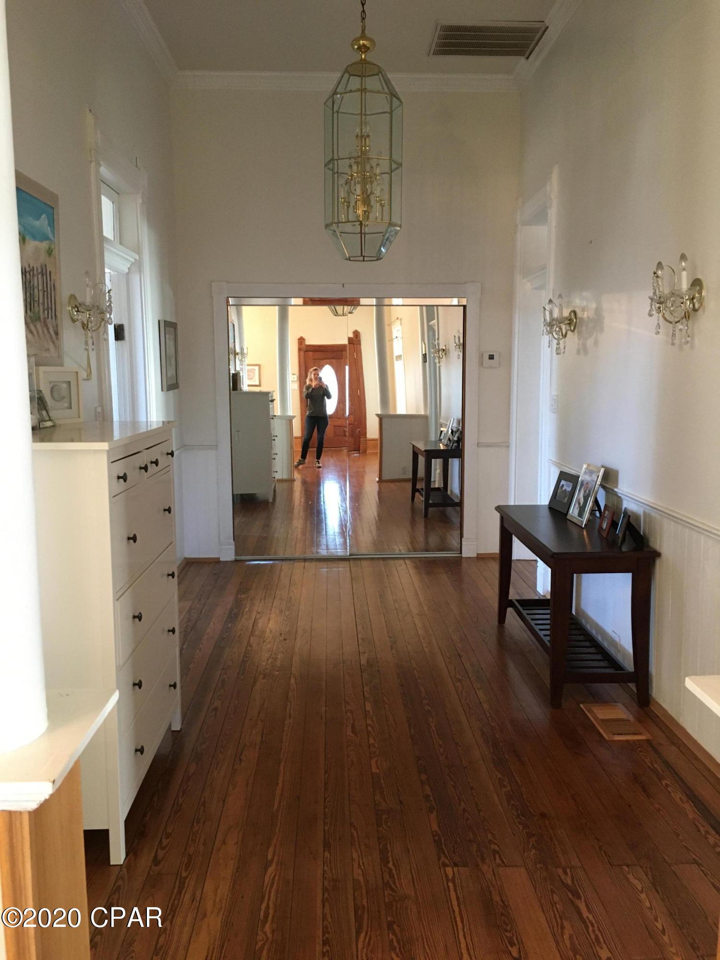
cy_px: 480
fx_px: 804
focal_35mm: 29
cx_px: 360
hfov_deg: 48.2
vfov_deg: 61.7
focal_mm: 4.15
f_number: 2.2
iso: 125
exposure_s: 1/30
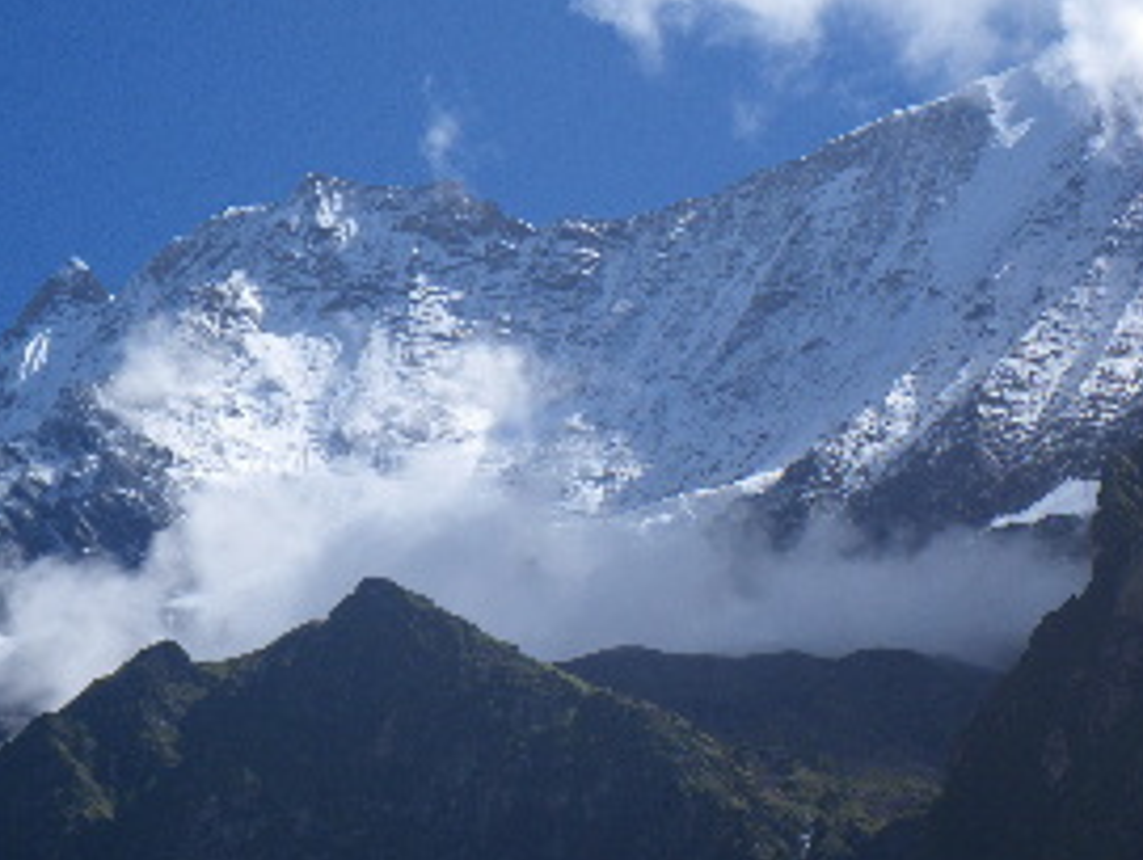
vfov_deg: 11.2
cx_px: 396
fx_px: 4397
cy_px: 464
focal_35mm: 133
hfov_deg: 14.8
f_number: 6
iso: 50
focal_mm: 16.7
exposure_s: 1/250
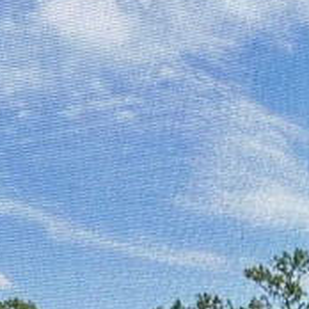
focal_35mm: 73
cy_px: 556
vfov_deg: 18.5
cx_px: 369
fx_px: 737
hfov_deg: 21.9
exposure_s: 1/498
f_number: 2.2
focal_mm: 2.22
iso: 40
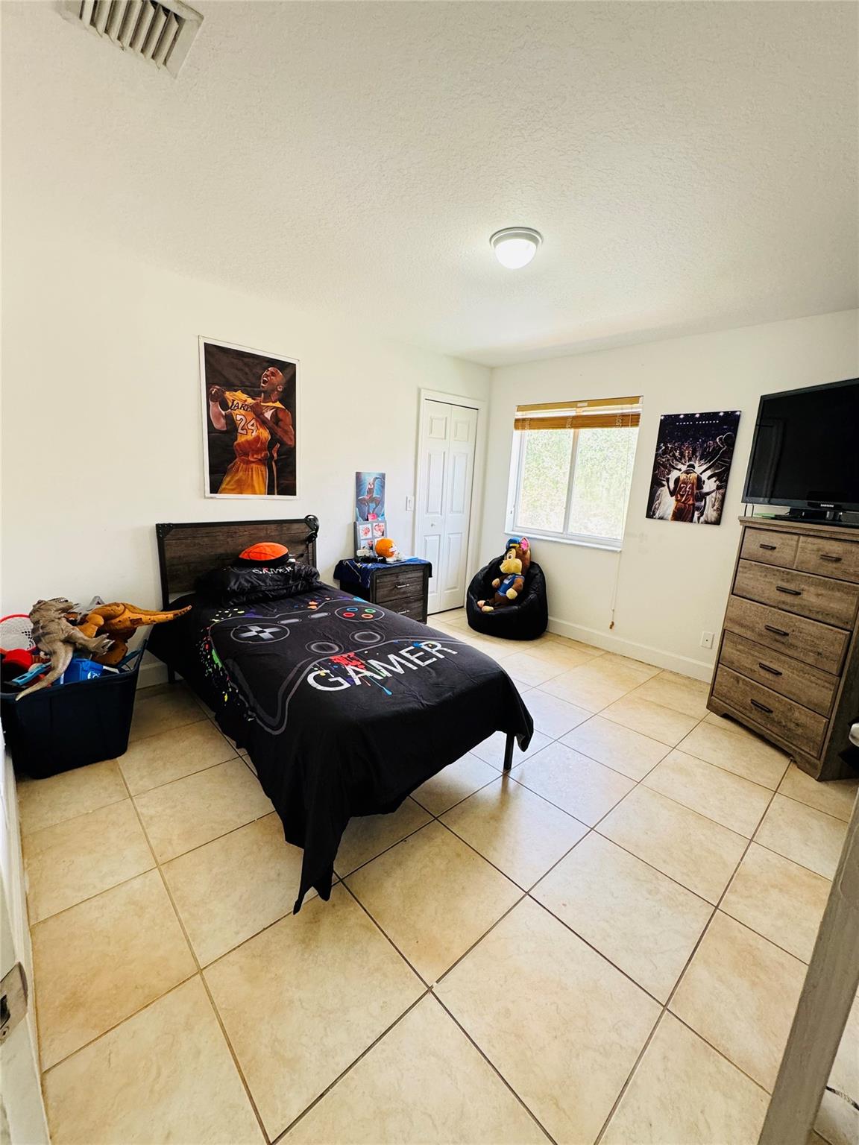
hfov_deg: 85.7
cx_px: 430
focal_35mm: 14
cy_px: 572
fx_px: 463
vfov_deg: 102.1
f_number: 2.2
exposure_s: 1/99
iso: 250
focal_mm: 2.22
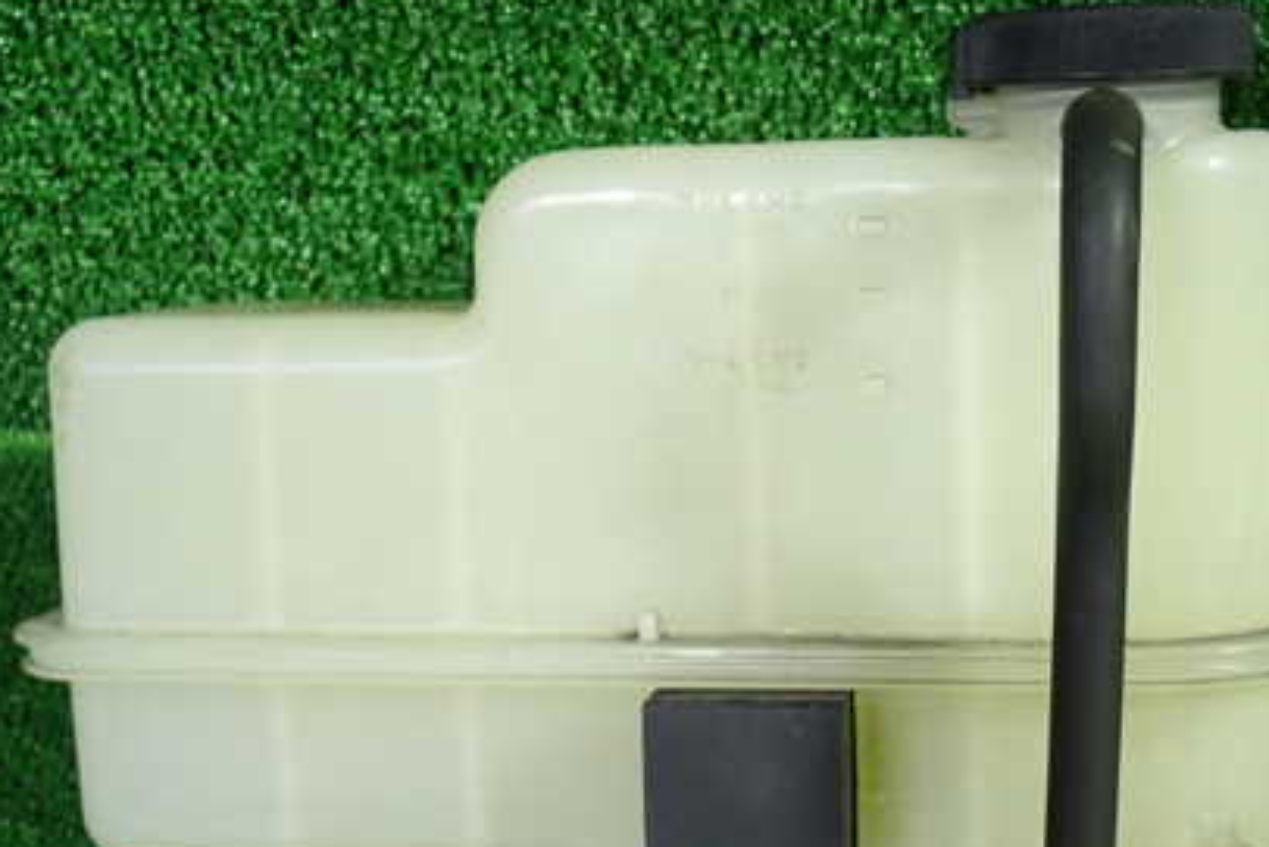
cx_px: 772
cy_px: 591
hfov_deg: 31.8
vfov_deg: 21.5
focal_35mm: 63
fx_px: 2221
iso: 800
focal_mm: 7.31
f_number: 2.8
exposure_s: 1/30
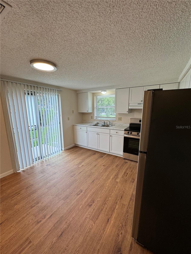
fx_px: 103
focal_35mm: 14
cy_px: 127
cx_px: 96
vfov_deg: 102.1
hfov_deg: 85.7
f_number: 2.2
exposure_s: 1/120
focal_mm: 2.22
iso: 100
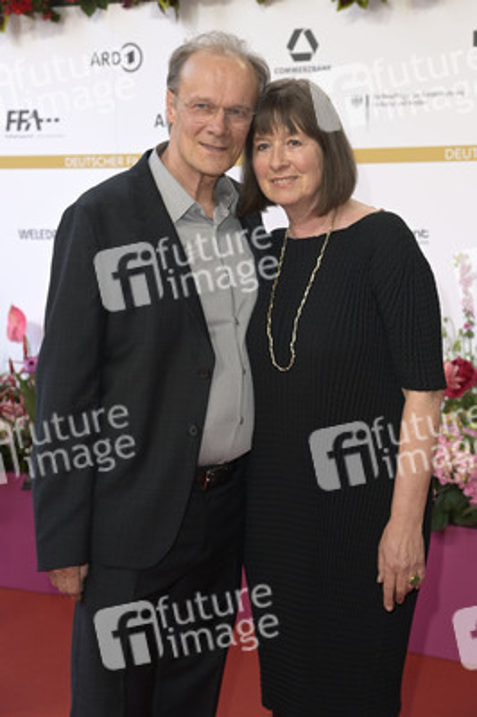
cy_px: 358
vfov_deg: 28.9
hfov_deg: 19.4
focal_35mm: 70
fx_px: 1394
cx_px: 238
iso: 640
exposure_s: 1/250
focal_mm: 70
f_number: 5
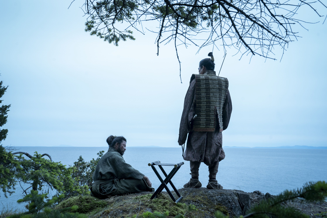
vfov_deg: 35.1
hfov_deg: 50.7
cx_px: 164
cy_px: 109
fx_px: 345
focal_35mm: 38
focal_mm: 38
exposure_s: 1/640
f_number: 8
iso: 800
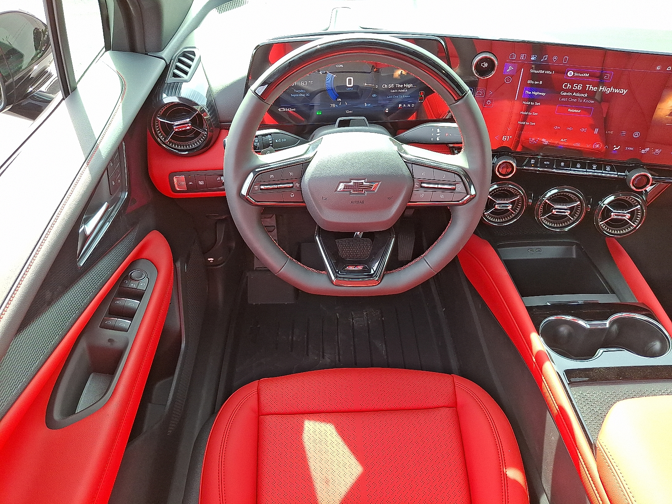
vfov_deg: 54.9
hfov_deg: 69.4
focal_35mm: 25
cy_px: 252
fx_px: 485
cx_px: 336
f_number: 1.8
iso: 33
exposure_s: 1/120
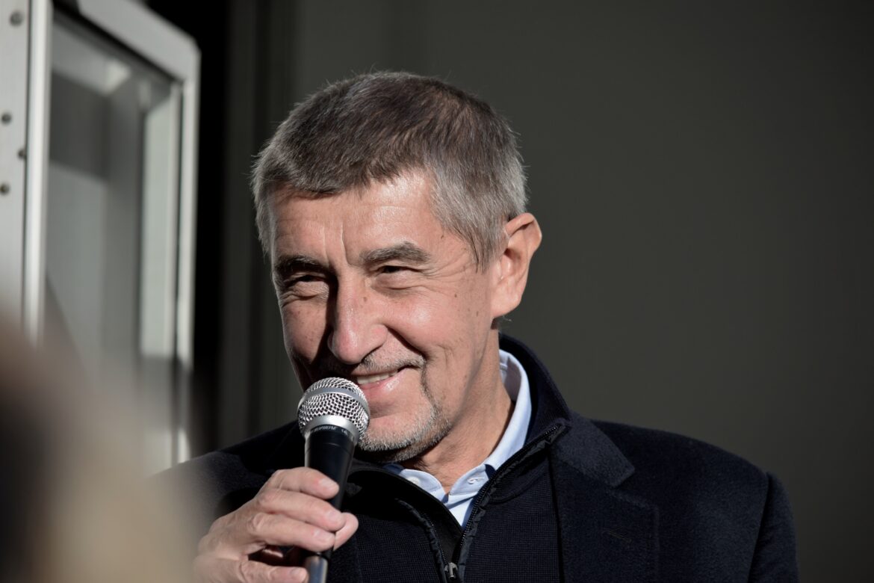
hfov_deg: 8.9
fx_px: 5644
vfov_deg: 5.9
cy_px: 292
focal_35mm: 232
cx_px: 437
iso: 100
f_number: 5
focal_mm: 155
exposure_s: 1/800
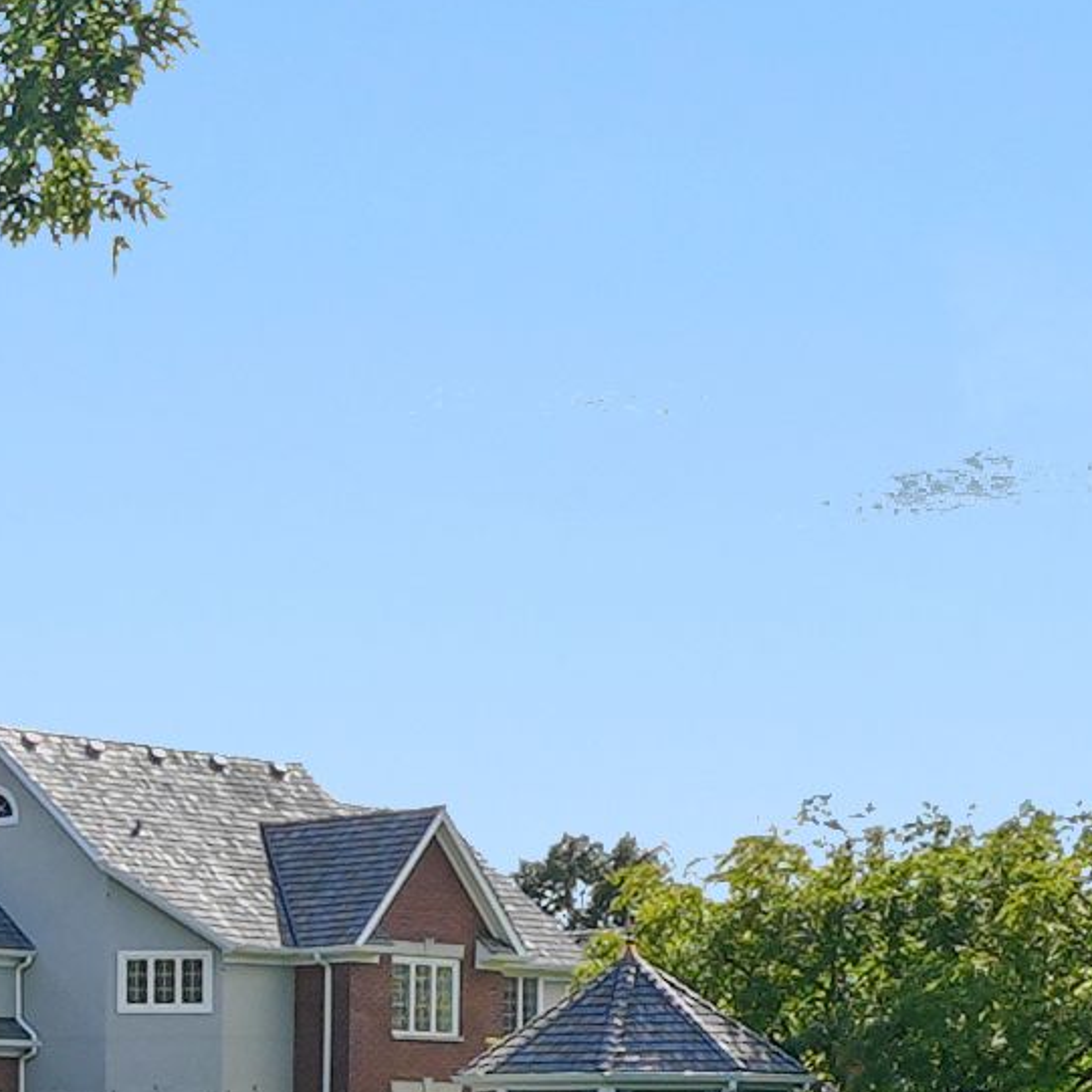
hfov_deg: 16.6
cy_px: 1155
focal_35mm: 80
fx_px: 2855
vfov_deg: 20.8
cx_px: -1060
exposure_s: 1/125
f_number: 8
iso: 80
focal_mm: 12
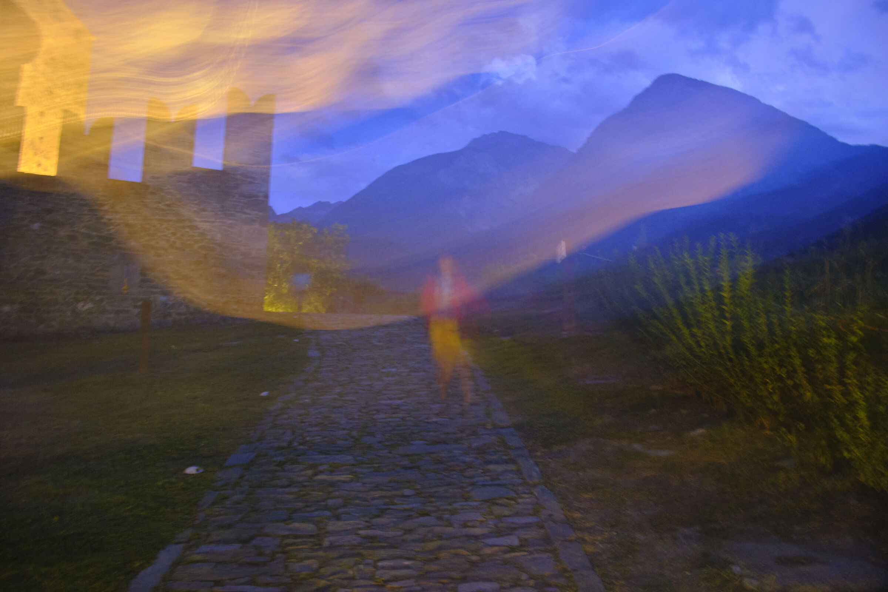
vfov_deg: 47.9
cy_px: 296
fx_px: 666
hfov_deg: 67.4
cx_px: 444
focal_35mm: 27
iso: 3200
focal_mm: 18
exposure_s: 3.5
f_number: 4.5
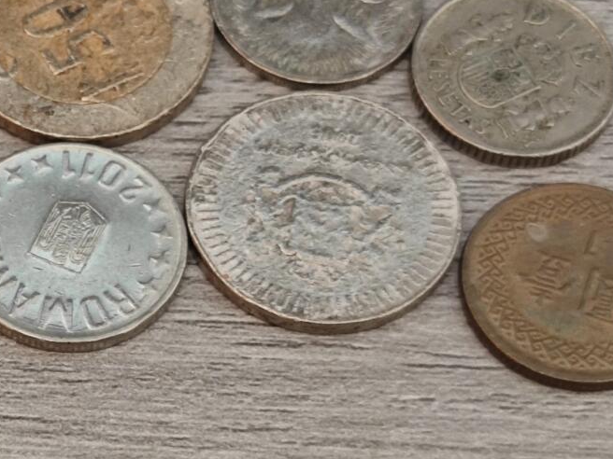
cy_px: 114
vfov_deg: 9.3
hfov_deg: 12.3
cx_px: 199
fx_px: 2833
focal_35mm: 160
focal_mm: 8.7
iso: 640
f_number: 1.9
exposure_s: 1/36.4
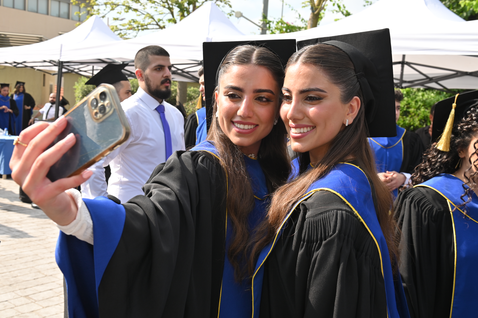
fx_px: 504
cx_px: 239
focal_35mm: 38
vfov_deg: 35.0
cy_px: 159
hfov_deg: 50.7
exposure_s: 1/320
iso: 320
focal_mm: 38
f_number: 7.1
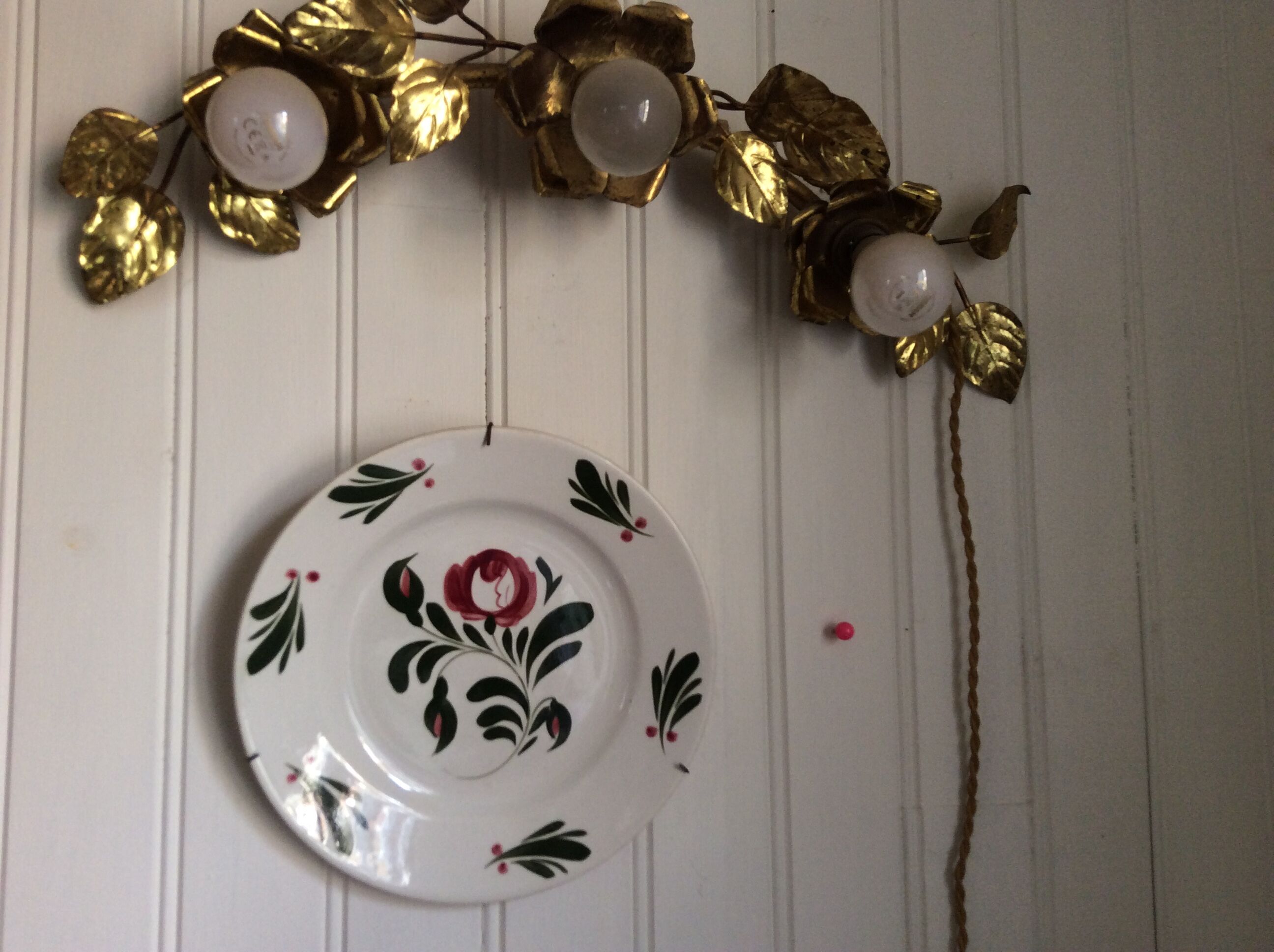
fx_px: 1176
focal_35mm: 32
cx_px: 637
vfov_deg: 44.1
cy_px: 476
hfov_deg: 56.9
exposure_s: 1/25
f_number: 2.4
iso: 50
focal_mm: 3.3
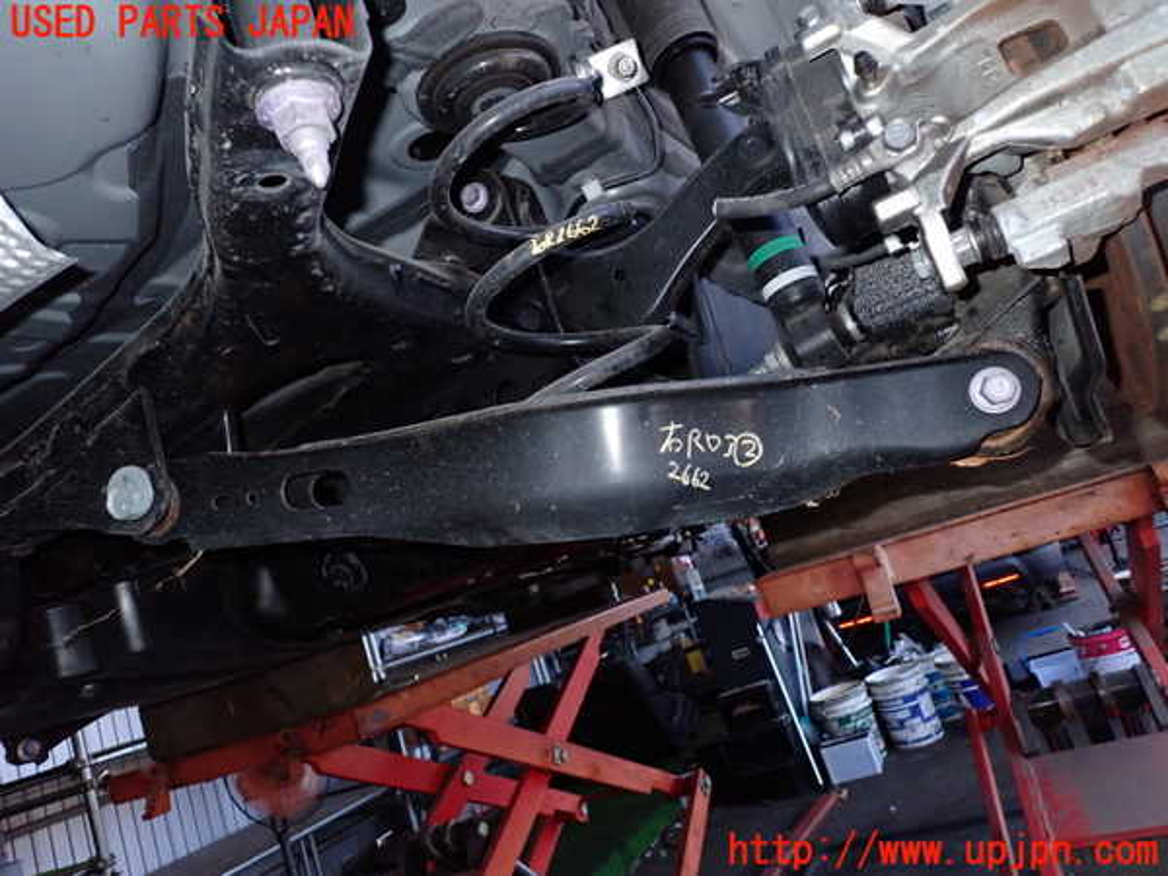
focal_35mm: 25
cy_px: 438
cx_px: 584
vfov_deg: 54.9
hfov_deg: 69.4
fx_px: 844
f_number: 8
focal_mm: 4.5
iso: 800
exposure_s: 1/100
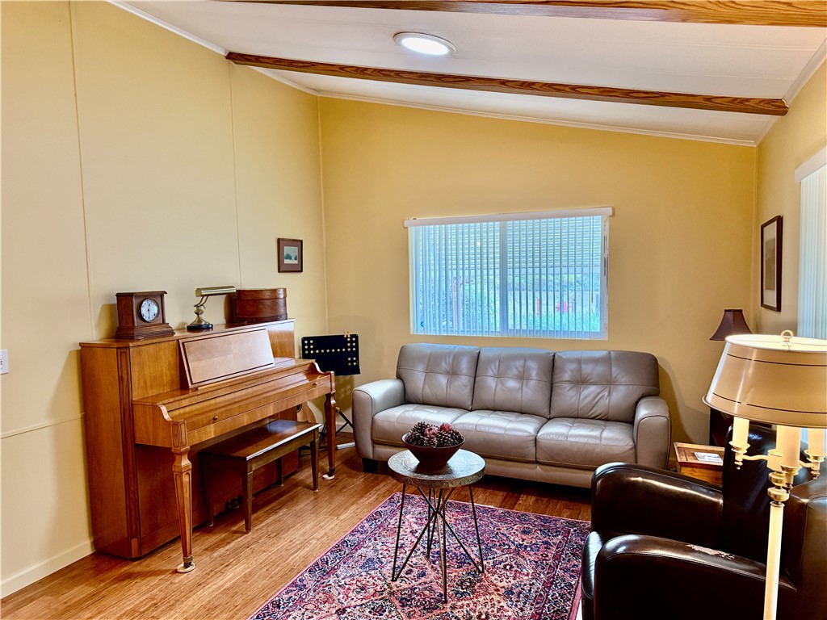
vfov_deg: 56.8
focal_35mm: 24
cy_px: 310
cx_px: 414
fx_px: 573
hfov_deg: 71.6
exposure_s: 1/120
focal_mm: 6.76
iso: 400
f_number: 1.78
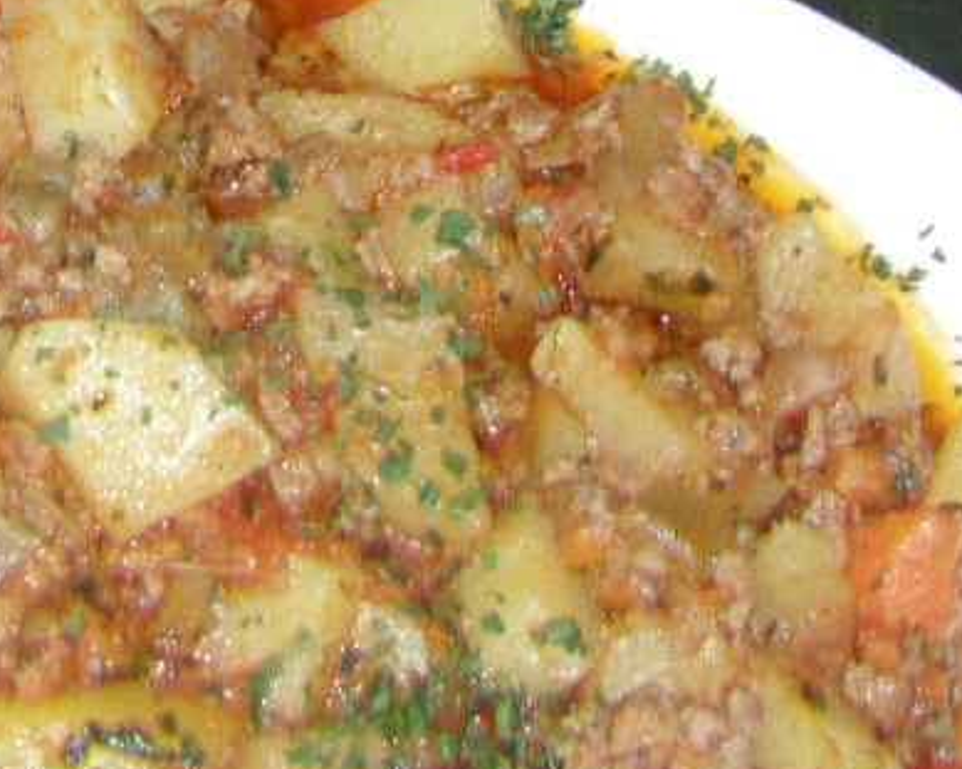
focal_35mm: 90
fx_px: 2562
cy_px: 846
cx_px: -134
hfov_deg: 20.2
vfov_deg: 16.6
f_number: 3.2
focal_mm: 6.3
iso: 200
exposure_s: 1/45
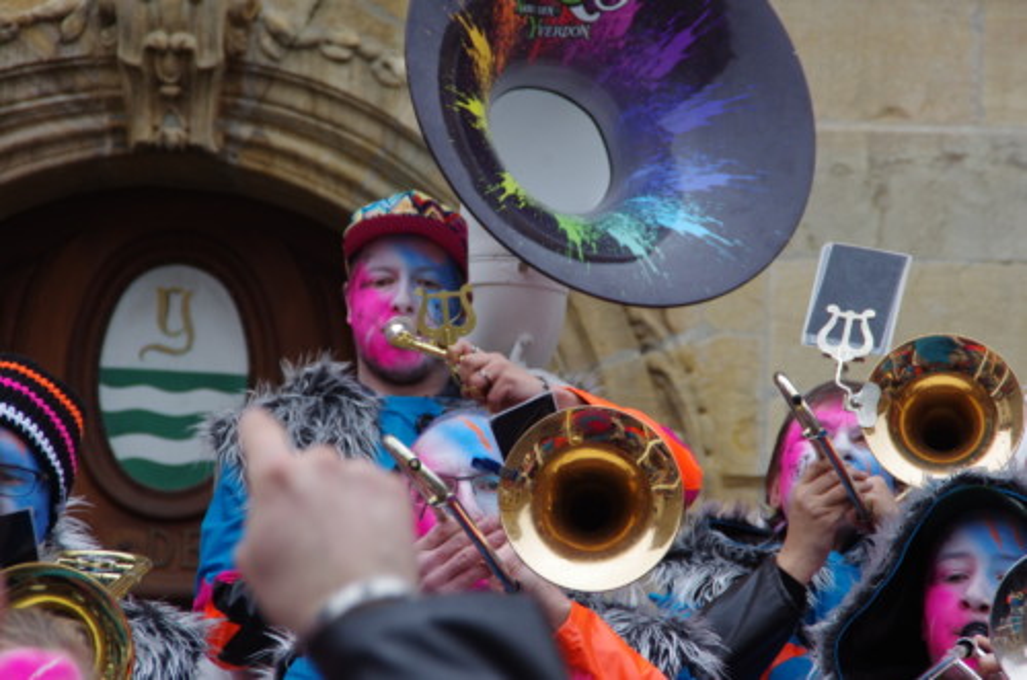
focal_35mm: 222
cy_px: 340
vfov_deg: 6.2
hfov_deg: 9.3
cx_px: 514
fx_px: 6319
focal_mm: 148
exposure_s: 1/200
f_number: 10
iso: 800
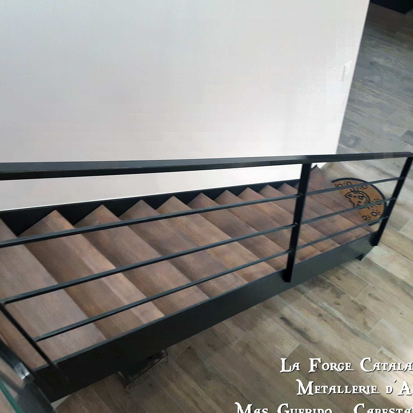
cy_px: 212
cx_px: 147
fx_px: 459
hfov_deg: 47.9
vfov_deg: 48.4
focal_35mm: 34
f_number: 1.9
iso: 100
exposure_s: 1/33
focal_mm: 3.7
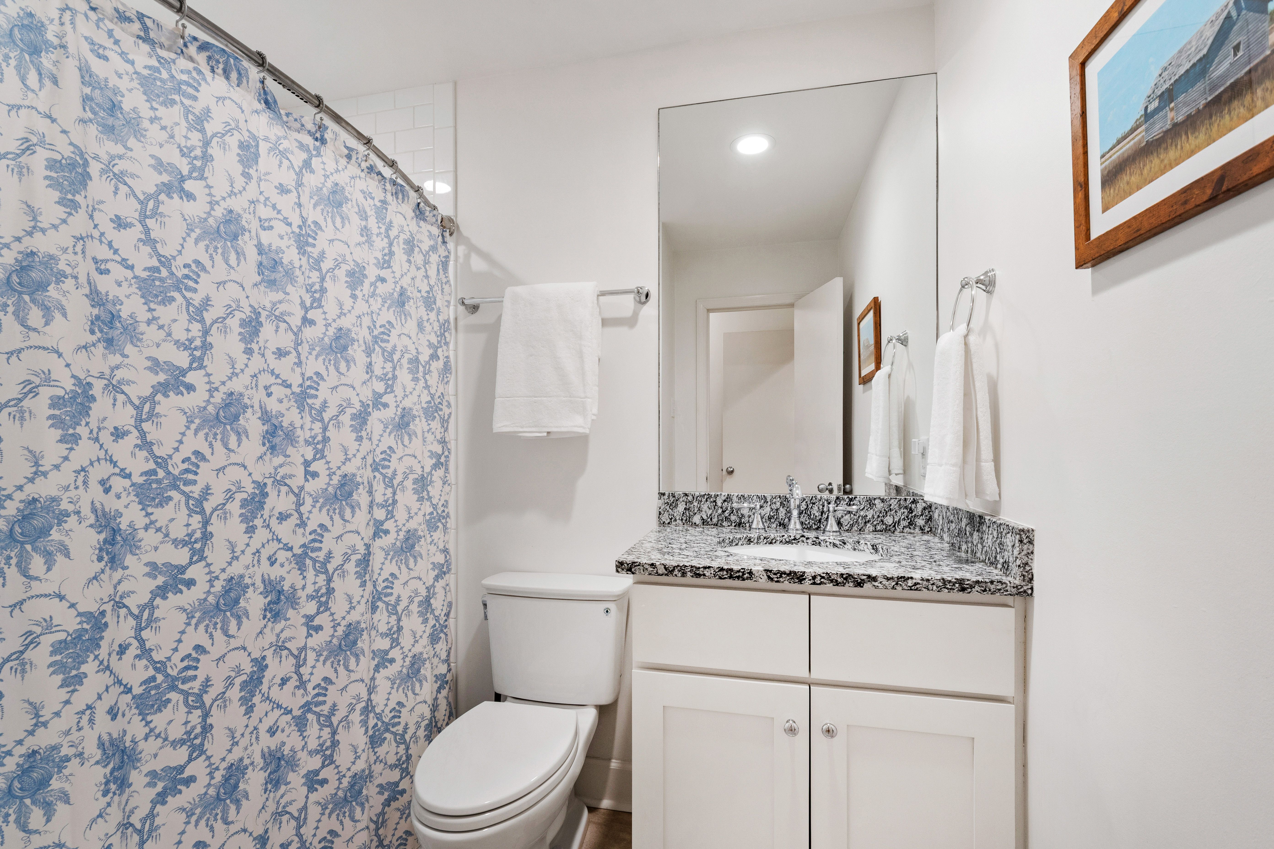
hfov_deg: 100.4
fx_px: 531
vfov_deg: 77.3
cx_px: 637
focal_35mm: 15
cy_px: 424
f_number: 8
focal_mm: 10
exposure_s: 1/2.5
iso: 100
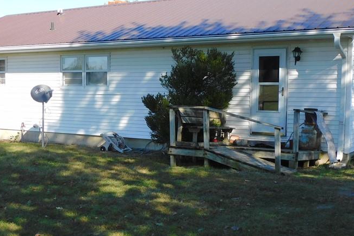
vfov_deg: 25.0
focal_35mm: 54
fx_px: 531
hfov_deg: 36.7
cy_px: 130
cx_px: 143
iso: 125
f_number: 3.6
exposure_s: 1/500
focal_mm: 5.9
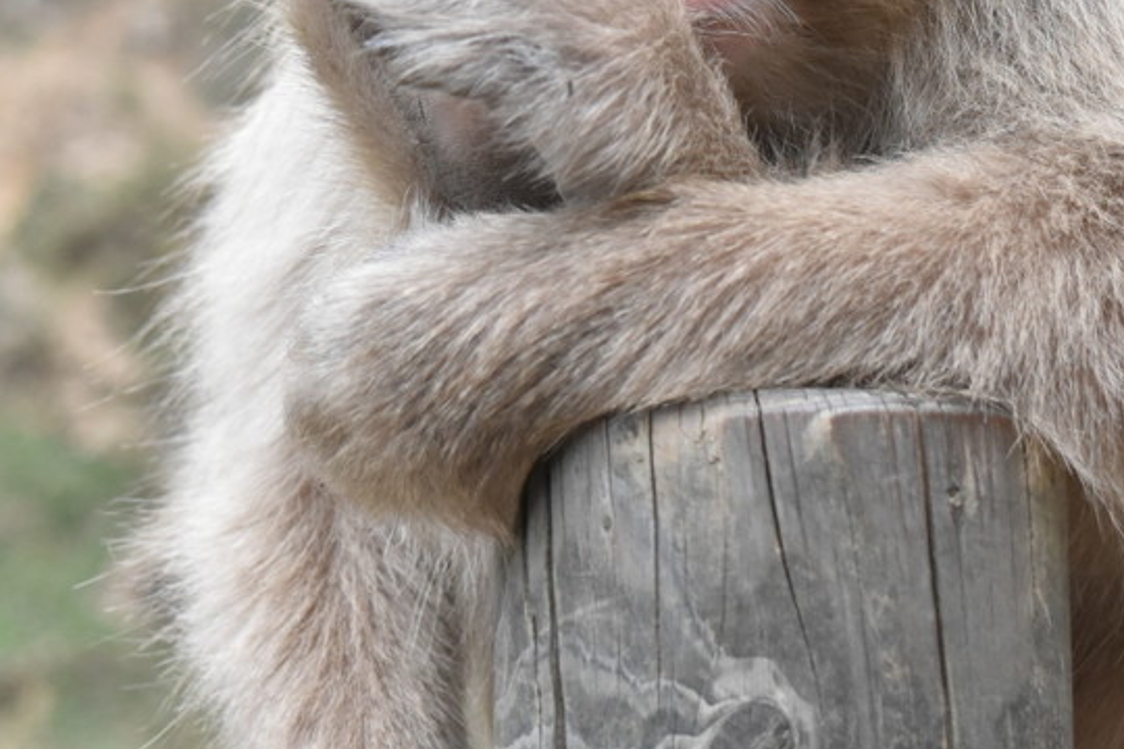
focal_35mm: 108
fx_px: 3372
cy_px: 73
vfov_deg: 12.6
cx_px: 783
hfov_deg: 18.8
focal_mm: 38
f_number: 5
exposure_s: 1/640
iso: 1250
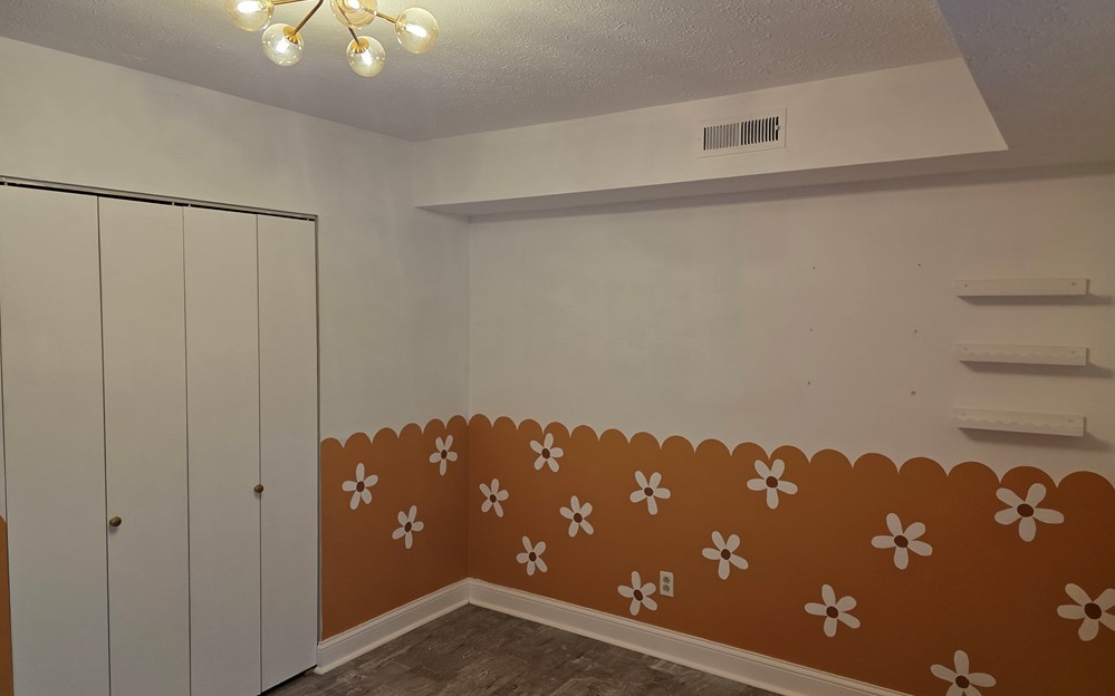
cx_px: 550
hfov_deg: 72.6
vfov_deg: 49.3
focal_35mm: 25
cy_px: 360
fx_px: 760
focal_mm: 6.3
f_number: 1.7
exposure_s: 1/120
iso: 200
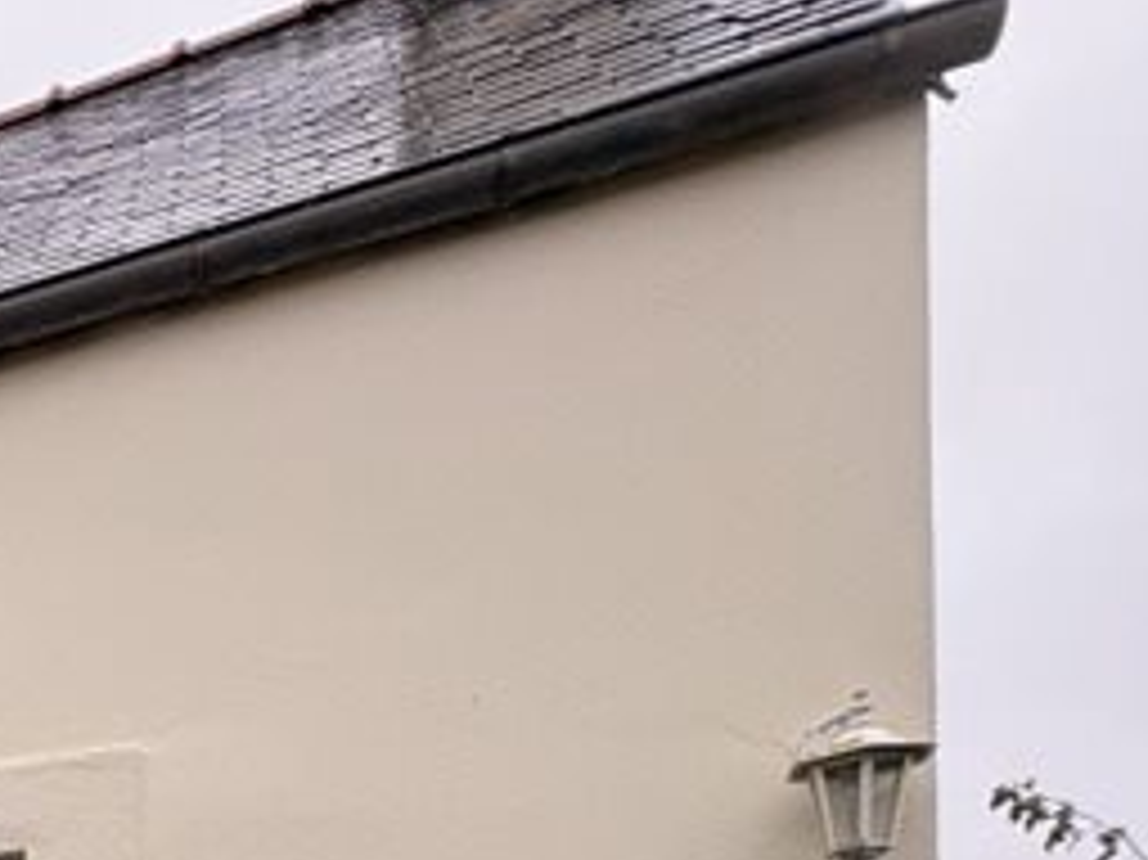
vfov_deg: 25.9
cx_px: -608
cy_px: 1234
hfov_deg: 27.7
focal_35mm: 44
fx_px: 1459
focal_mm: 2.22
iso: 40
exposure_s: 1/103
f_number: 2.2
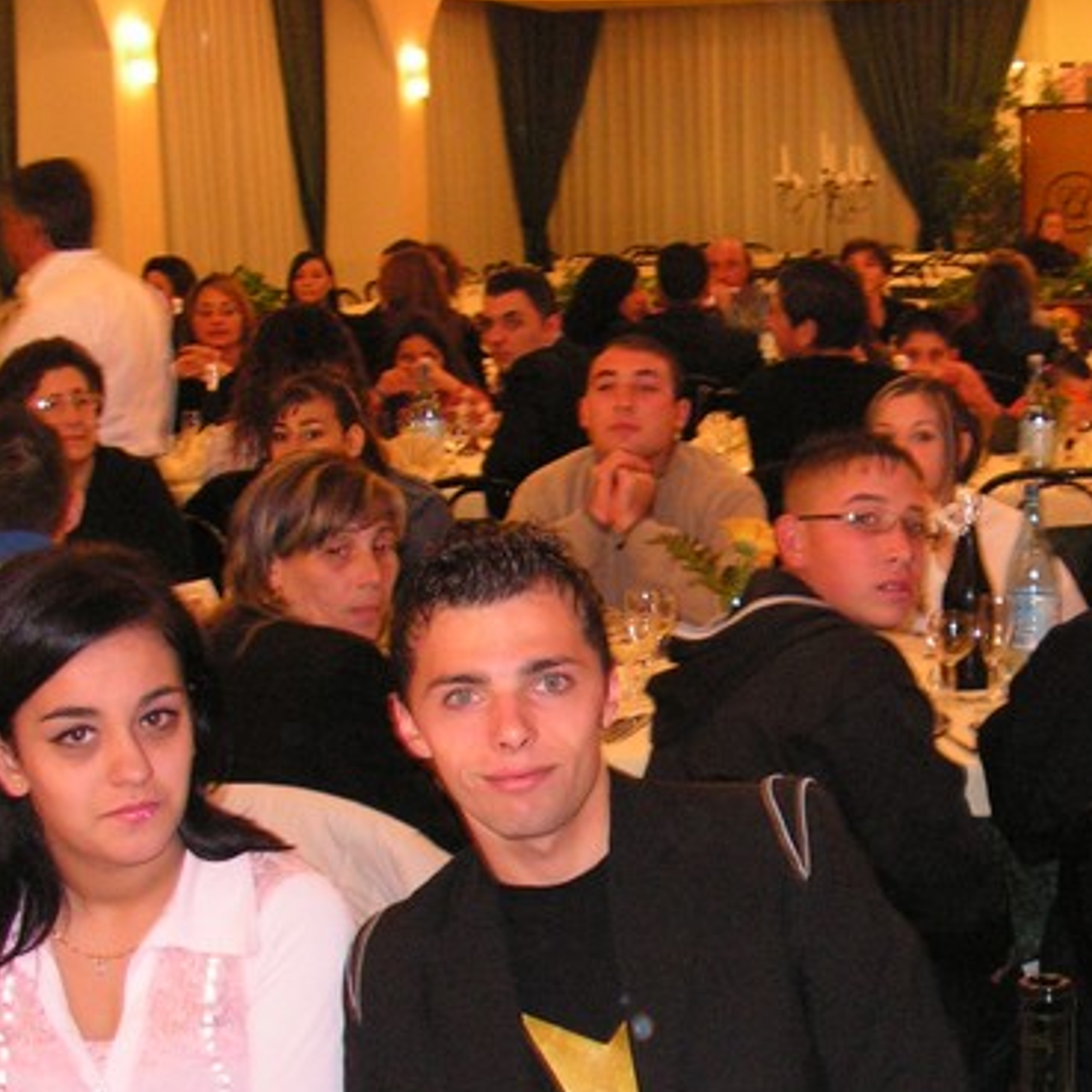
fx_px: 2463
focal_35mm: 69
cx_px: 849
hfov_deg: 24.7
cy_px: 758
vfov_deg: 24.8
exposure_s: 1/40
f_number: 3.2
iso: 200
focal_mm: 6
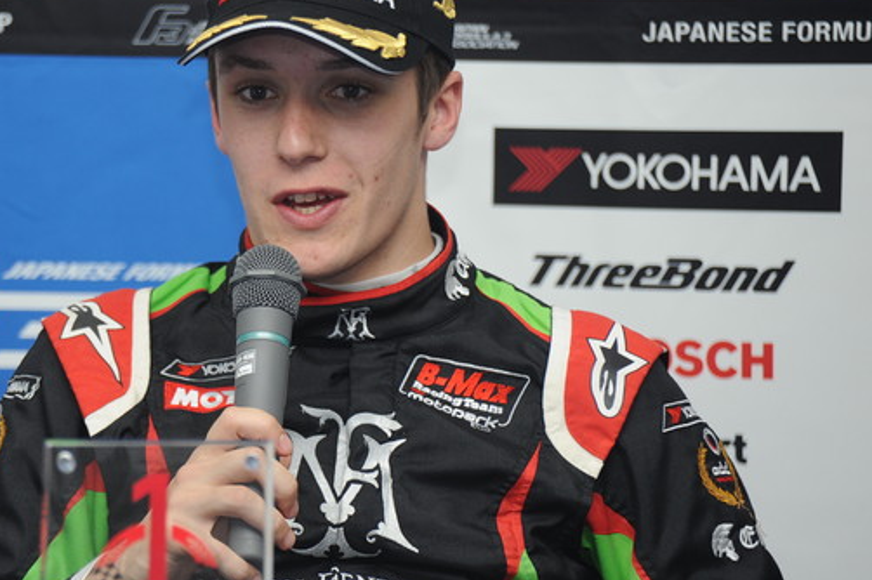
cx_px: 278
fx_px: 6947
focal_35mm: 287
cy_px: 252
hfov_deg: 7.2
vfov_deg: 4.8
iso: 800
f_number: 5.6
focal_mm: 200
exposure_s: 1/250
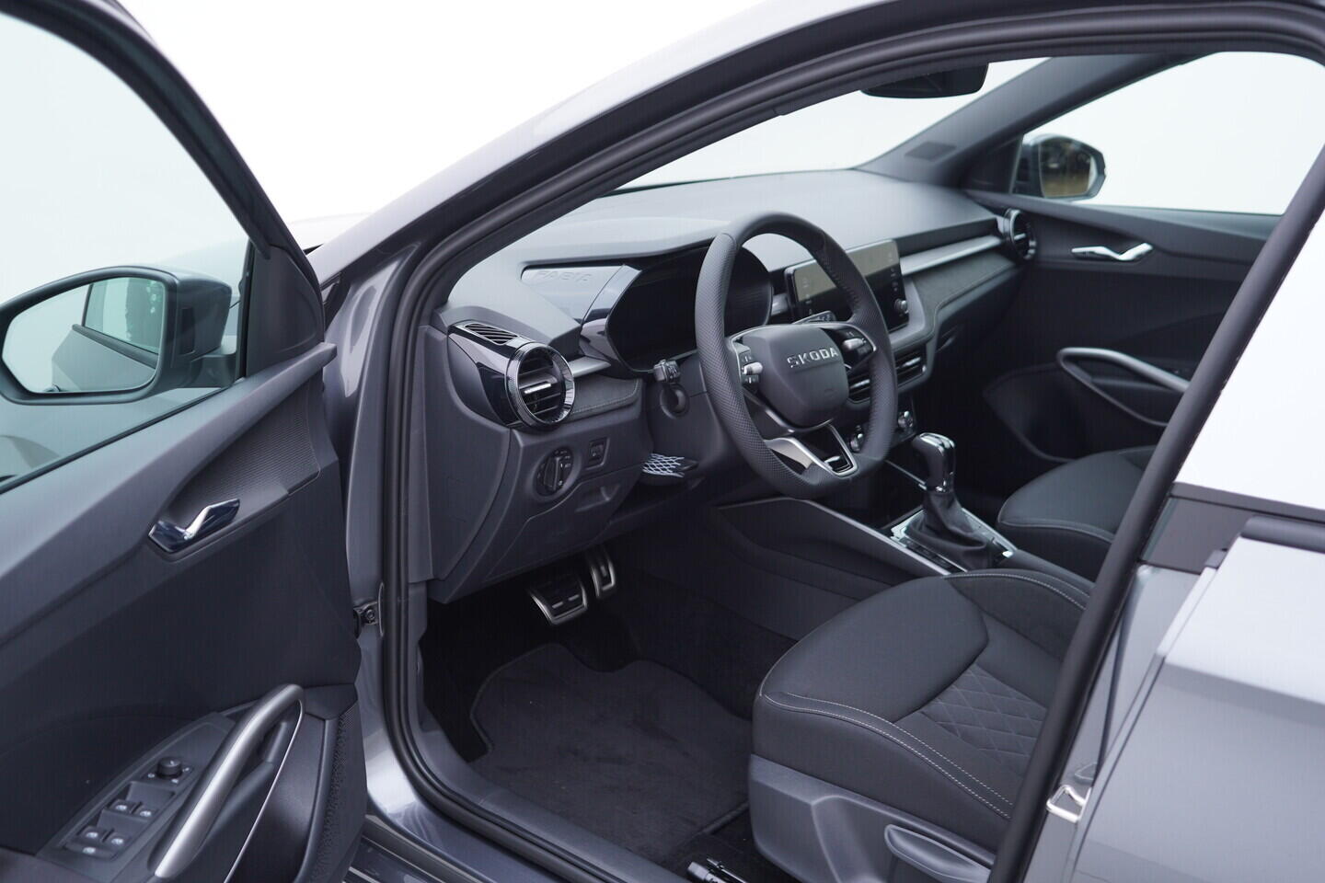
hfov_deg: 53.1
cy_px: 442
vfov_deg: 36.9
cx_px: 662
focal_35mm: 36
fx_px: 1325
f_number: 2.8
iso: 125
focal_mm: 24
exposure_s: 1/40
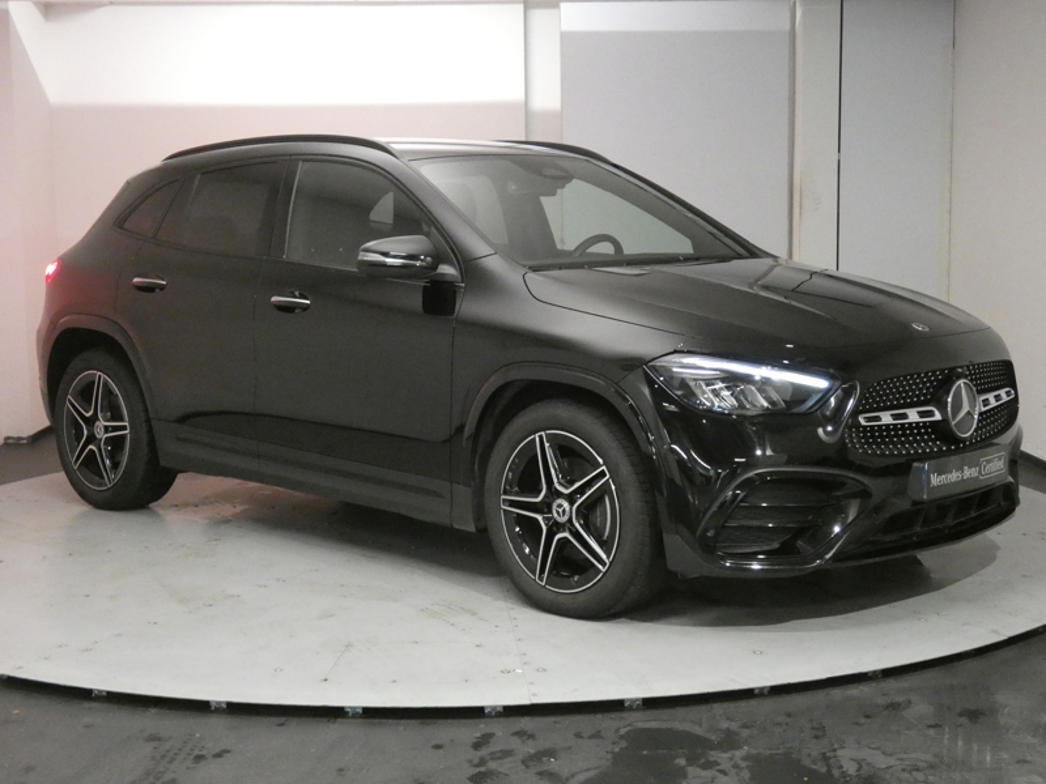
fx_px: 1511
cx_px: 523
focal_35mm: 50
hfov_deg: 38.2
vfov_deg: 29.1
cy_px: 392
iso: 1600
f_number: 3.9
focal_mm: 9
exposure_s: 1/60
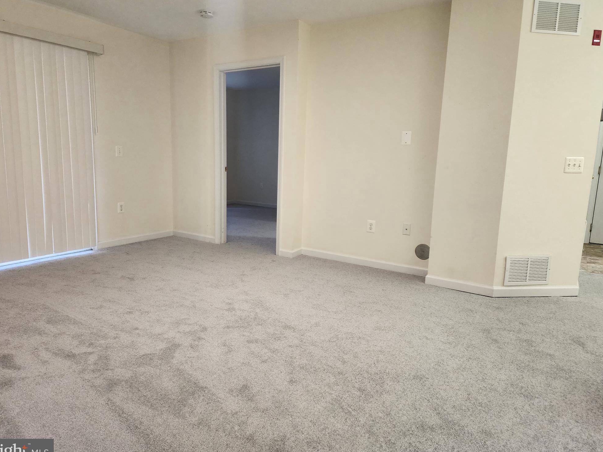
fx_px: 418
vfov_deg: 56.8
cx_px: 292
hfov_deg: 71.6
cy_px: 228
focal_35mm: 24
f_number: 1.8
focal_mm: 6.4
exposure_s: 1/120
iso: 320
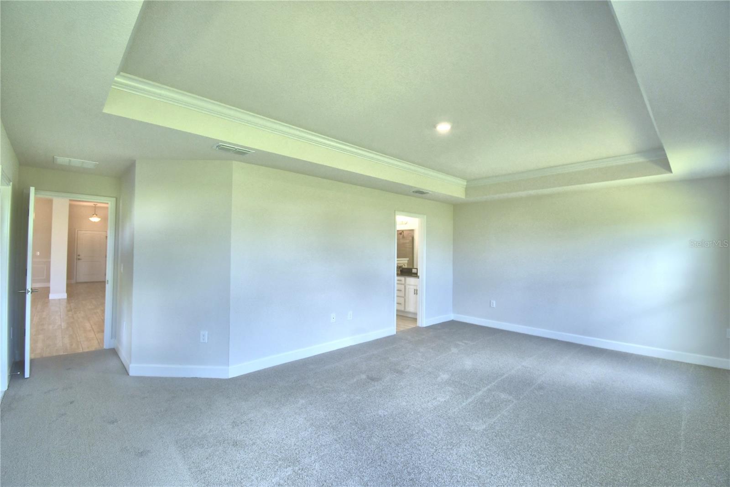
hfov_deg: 100.4
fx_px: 304
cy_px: 244
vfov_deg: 77.3
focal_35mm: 15
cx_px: 365
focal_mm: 10
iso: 360
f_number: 4.5
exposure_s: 1/125
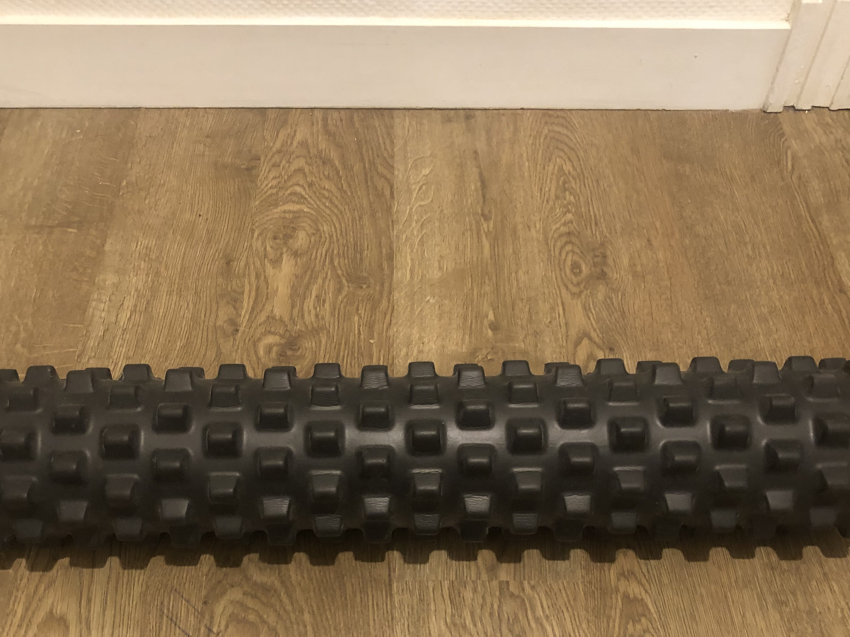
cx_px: 400
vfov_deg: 36.5
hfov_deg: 47.8
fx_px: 958
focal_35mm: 39
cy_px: 411
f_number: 1.8
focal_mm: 3.99
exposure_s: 1/10
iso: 100
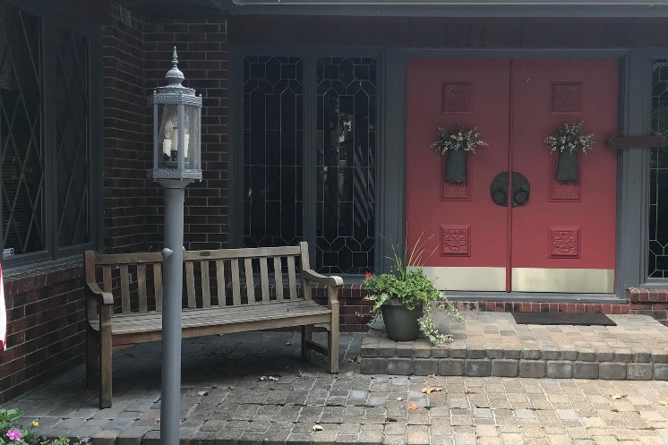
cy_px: 210
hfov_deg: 48.0
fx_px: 742
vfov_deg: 33.4
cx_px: 420
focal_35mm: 40
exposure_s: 1/40
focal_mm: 3.99
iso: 25
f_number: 1.8
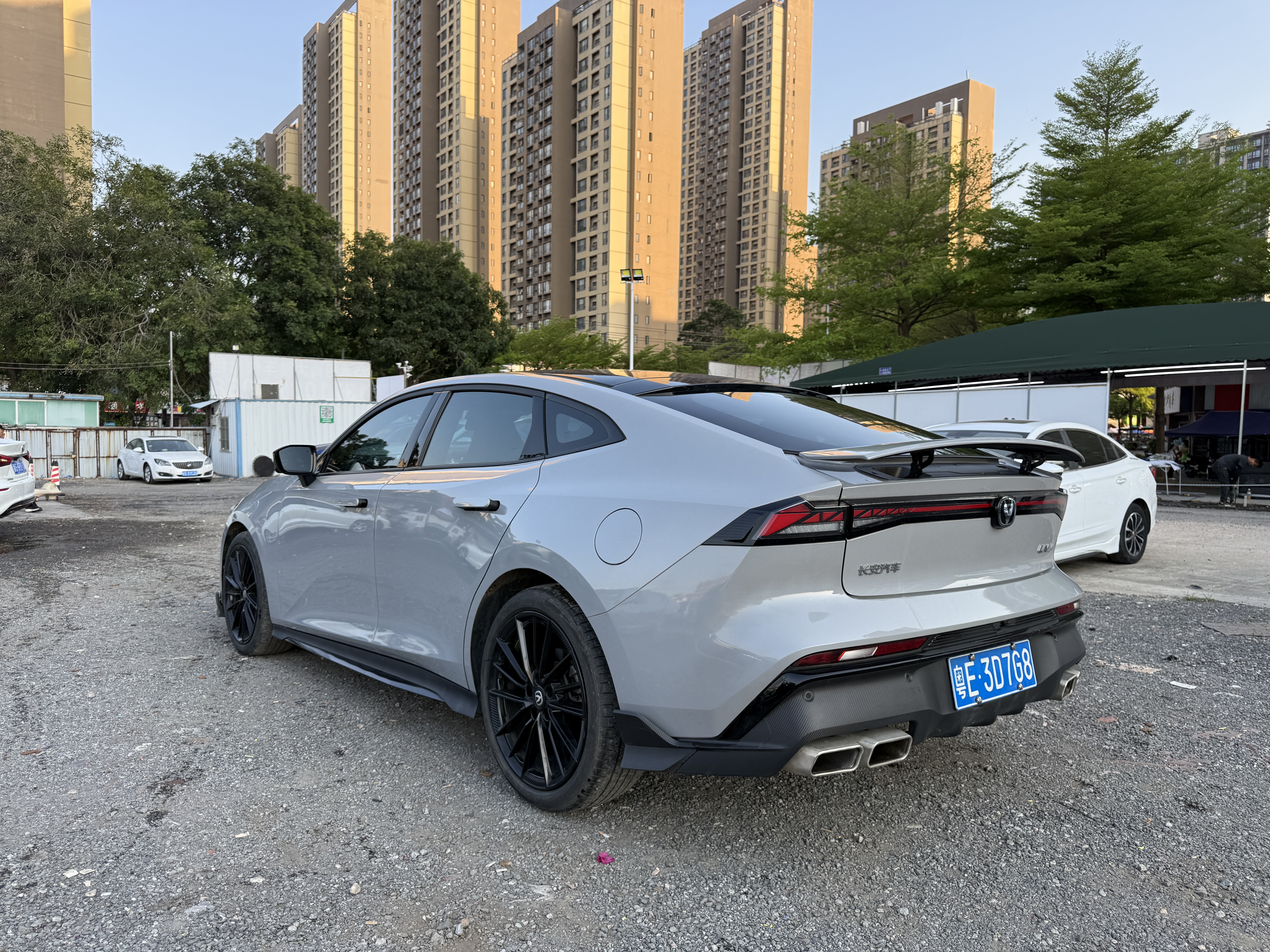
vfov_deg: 56.8
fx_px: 881
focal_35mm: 24
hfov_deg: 71.6
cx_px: 635
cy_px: 476
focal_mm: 6.76
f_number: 1.78
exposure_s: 1/943
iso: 80
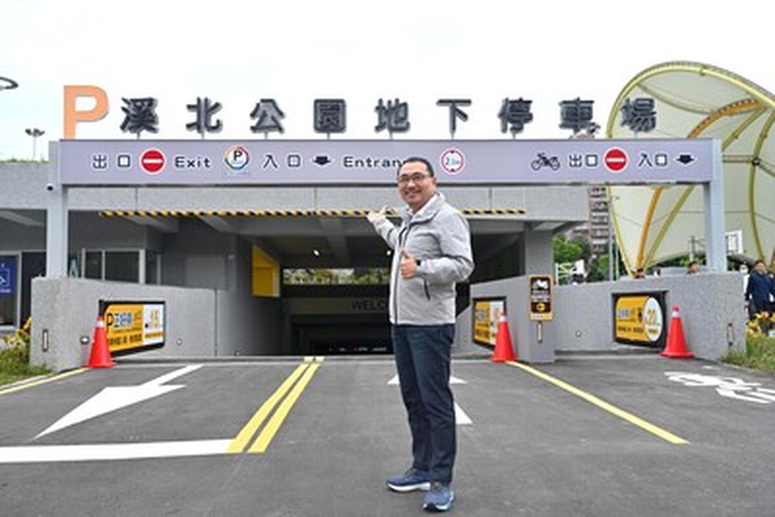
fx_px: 668
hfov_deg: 60.3
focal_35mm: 31
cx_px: 388
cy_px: 258
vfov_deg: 42.4
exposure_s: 1/160
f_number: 5.6
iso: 64
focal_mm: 31
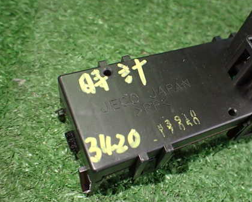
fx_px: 313
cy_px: 107
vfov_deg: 35.7
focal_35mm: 42
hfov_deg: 42.8
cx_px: 180
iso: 640
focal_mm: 5.4
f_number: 2.3
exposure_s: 1/125
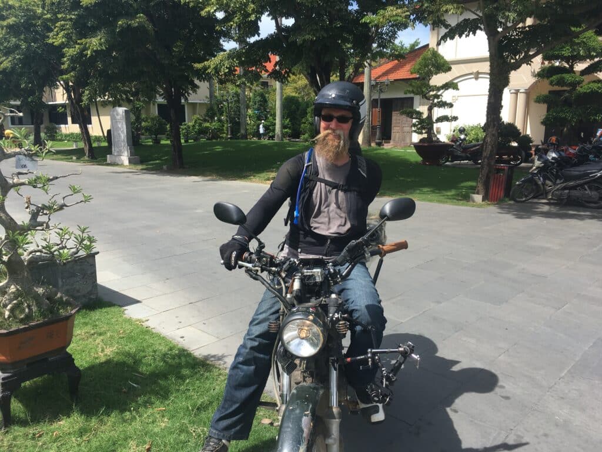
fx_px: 504
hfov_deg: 61.7
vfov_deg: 48.2
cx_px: 301
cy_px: 226
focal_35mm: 29
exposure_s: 1/916
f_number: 2.2
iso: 25
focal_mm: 4.15
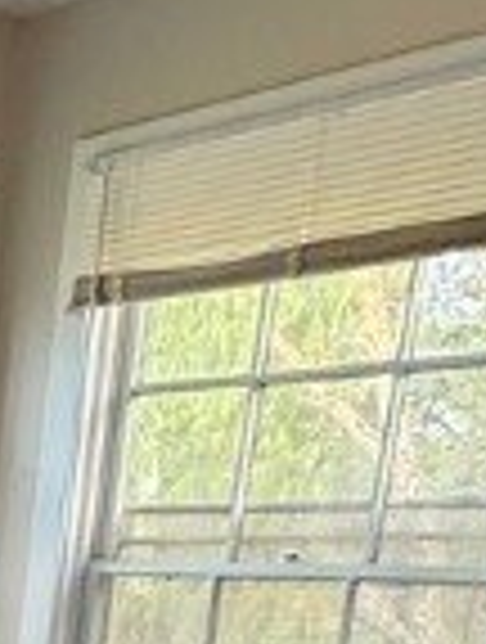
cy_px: 959
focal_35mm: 75
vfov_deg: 21.7
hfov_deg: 15.8
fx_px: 1398
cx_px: -464
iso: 400
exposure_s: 1/60
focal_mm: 2.22
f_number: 2.2
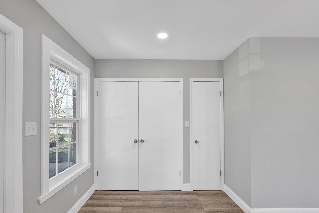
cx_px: 155
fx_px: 151
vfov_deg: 70.3
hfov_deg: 93.3
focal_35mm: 17
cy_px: 117
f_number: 11
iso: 400
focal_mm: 15
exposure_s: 1/20
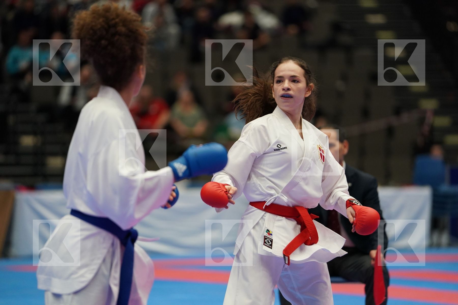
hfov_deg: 10.3
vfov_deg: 6.9
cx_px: 229
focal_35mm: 200
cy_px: 152
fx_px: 2544
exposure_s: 1/1000
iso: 2000
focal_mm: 200
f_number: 2.8
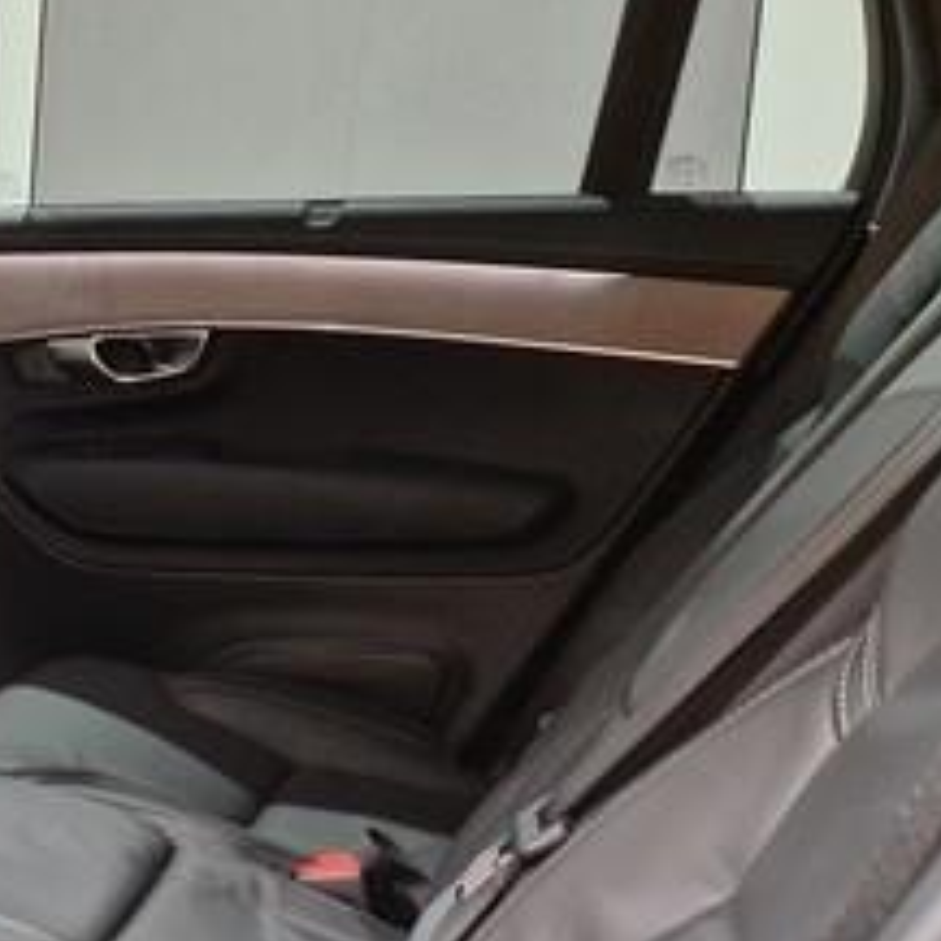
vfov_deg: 28.2
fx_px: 1845
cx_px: -403
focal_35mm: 60
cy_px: 707
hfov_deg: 23.7
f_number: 1.8
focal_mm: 5.4
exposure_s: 1/29
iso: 640
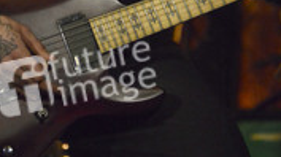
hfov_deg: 13.0
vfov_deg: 7.0
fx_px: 1235
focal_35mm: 166
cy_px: -159
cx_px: 121
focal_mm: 70
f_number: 2.8
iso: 6400
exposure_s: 1/250
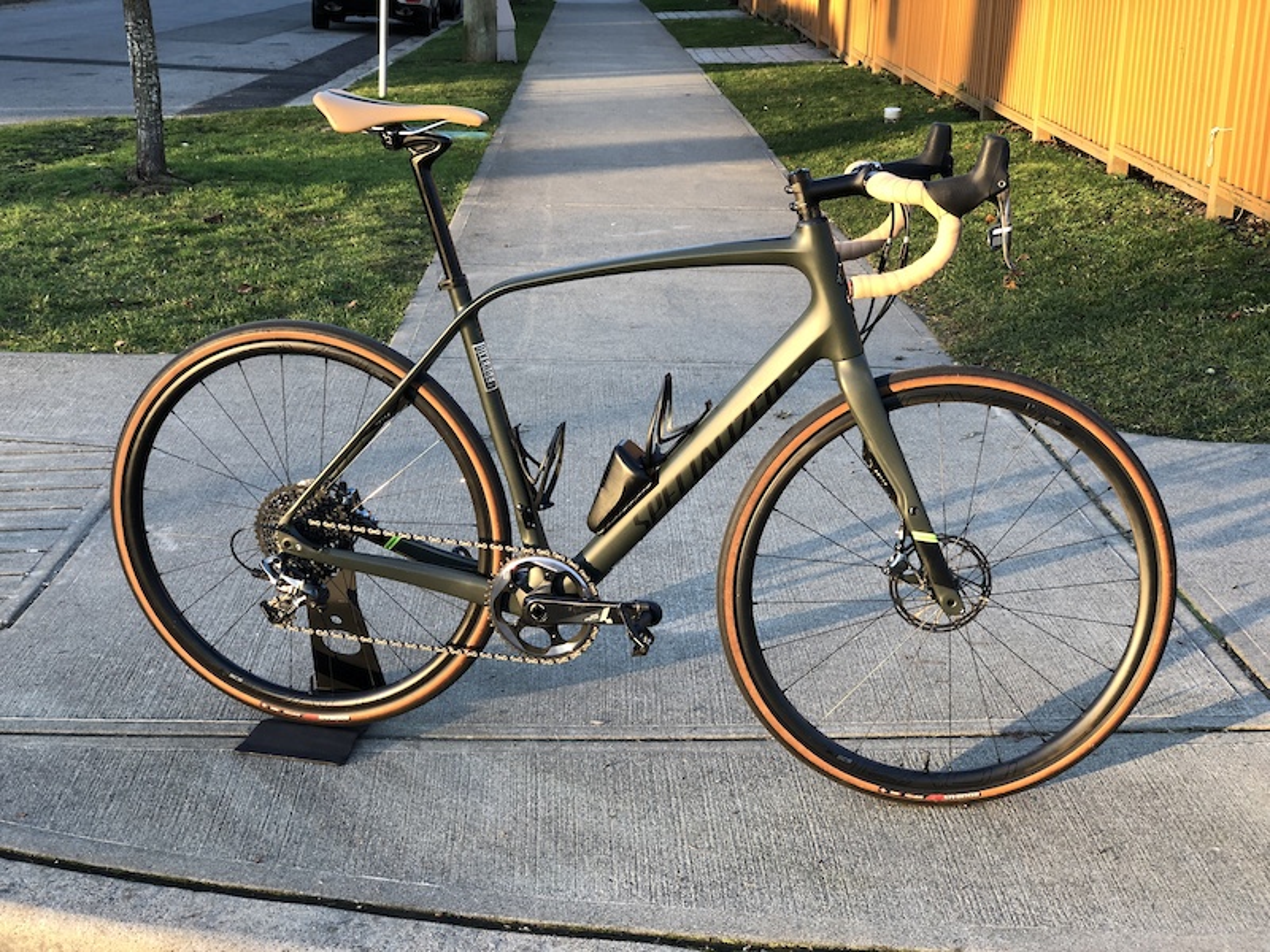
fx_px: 1908
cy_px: 476
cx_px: 635
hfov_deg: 36.8
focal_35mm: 52
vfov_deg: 28.0
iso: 20
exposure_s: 1/60
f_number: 2.4
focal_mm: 6
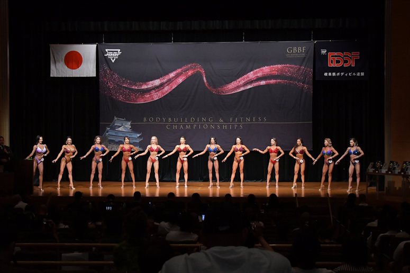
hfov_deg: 31.9
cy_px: 136
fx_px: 717
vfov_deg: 21.6
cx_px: 205
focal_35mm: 63
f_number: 5.6
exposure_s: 1/400
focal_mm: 42
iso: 5000
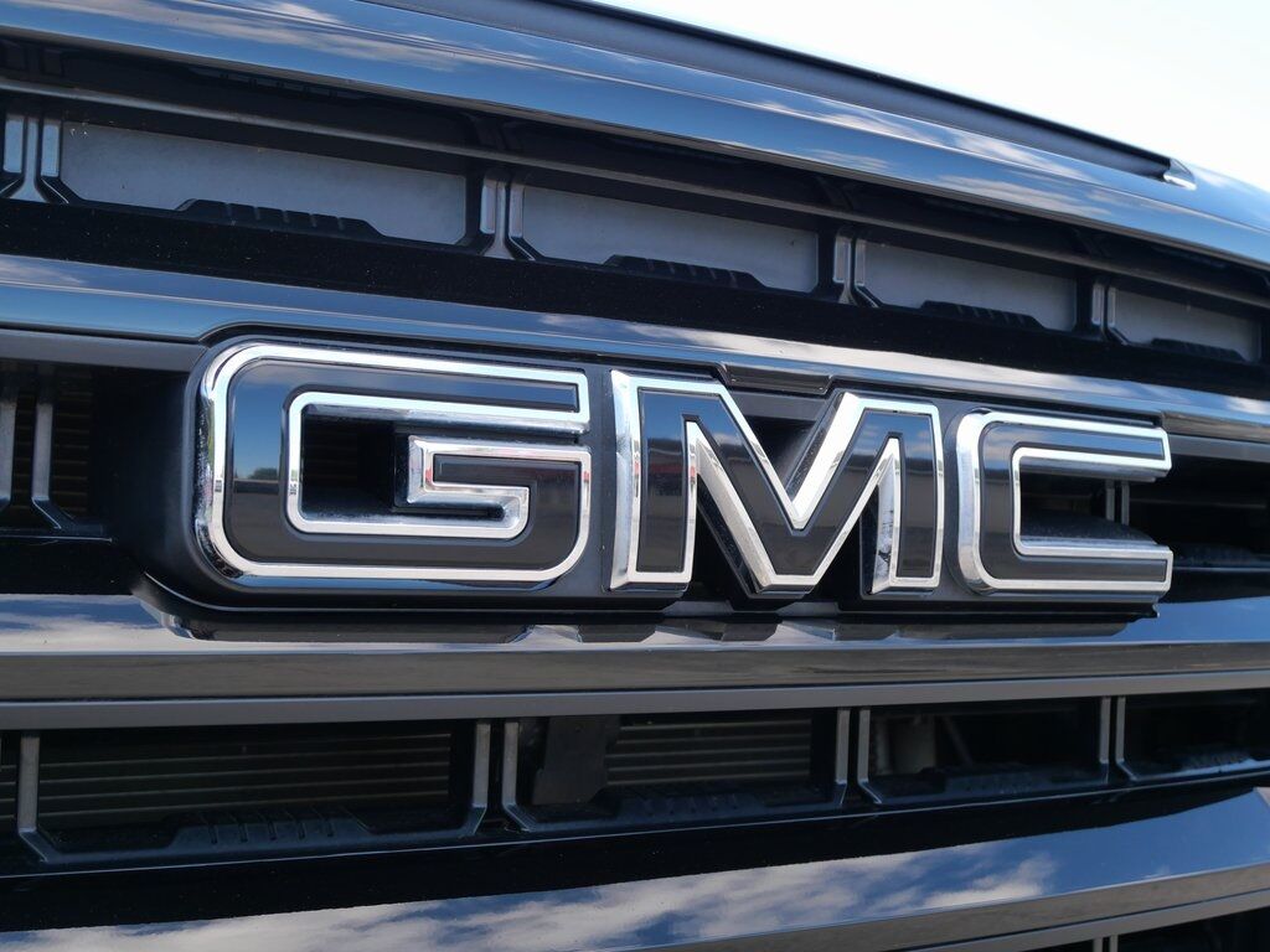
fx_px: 1614
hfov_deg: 42.9
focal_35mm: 44
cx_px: 635
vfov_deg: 32.9
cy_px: 476
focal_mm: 22
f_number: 4.9
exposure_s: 1/125
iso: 200
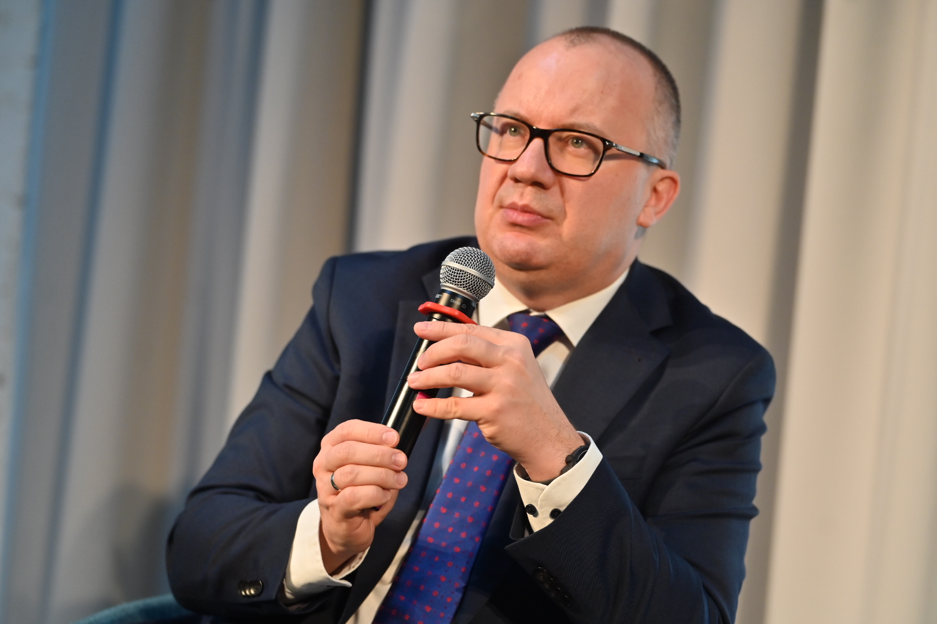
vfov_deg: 13.7
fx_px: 2603
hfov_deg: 20.4
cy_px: 312
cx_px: 468
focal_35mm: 100
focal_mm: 100
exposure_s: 1/250
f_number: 2.8
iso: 1000
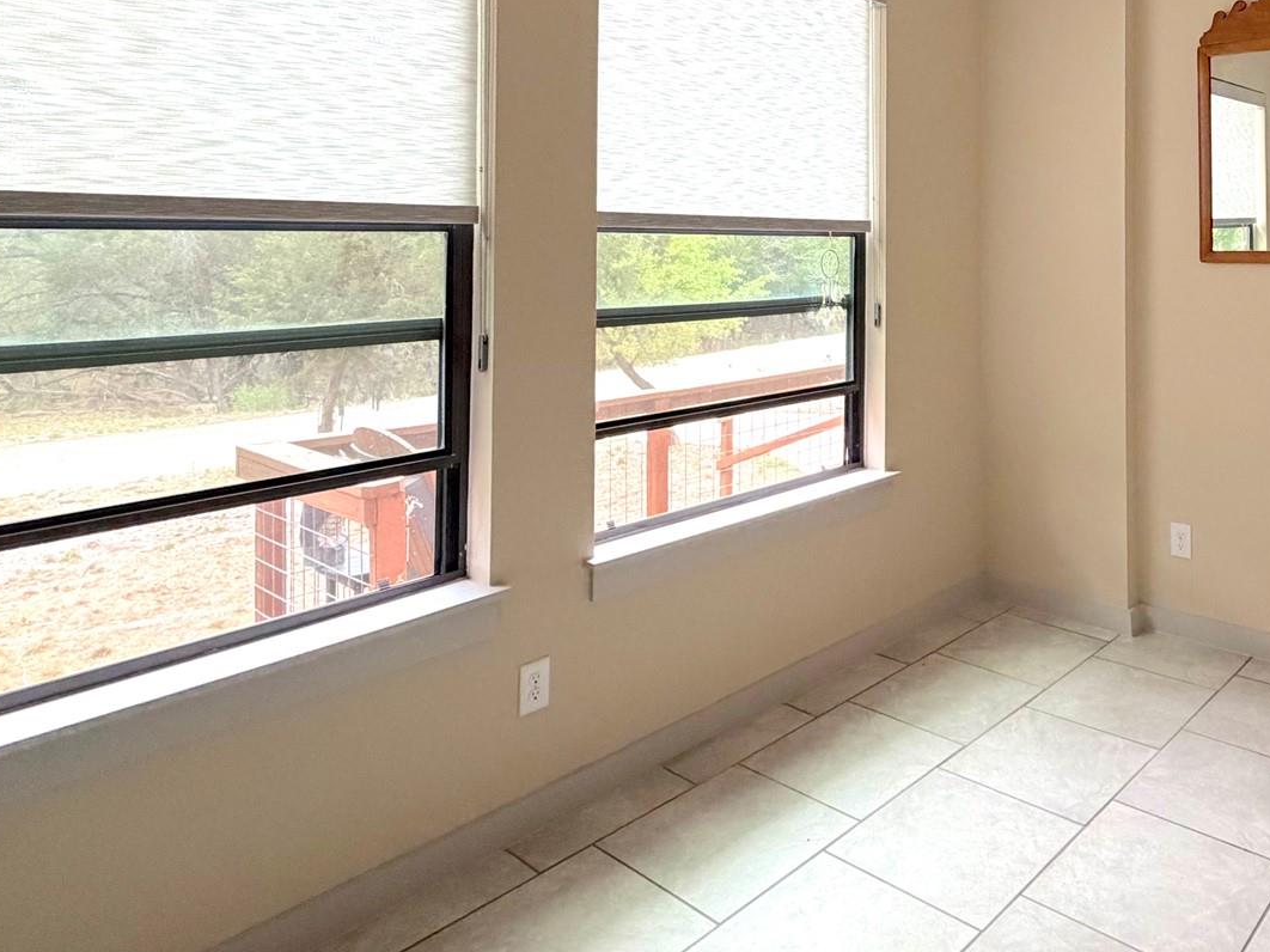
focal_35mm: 27
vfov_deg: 49.1
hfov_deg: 61.9
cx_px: 941
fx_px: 990
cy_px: 225
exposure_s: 1/120
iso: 320
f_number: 2.2
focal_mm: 2.22
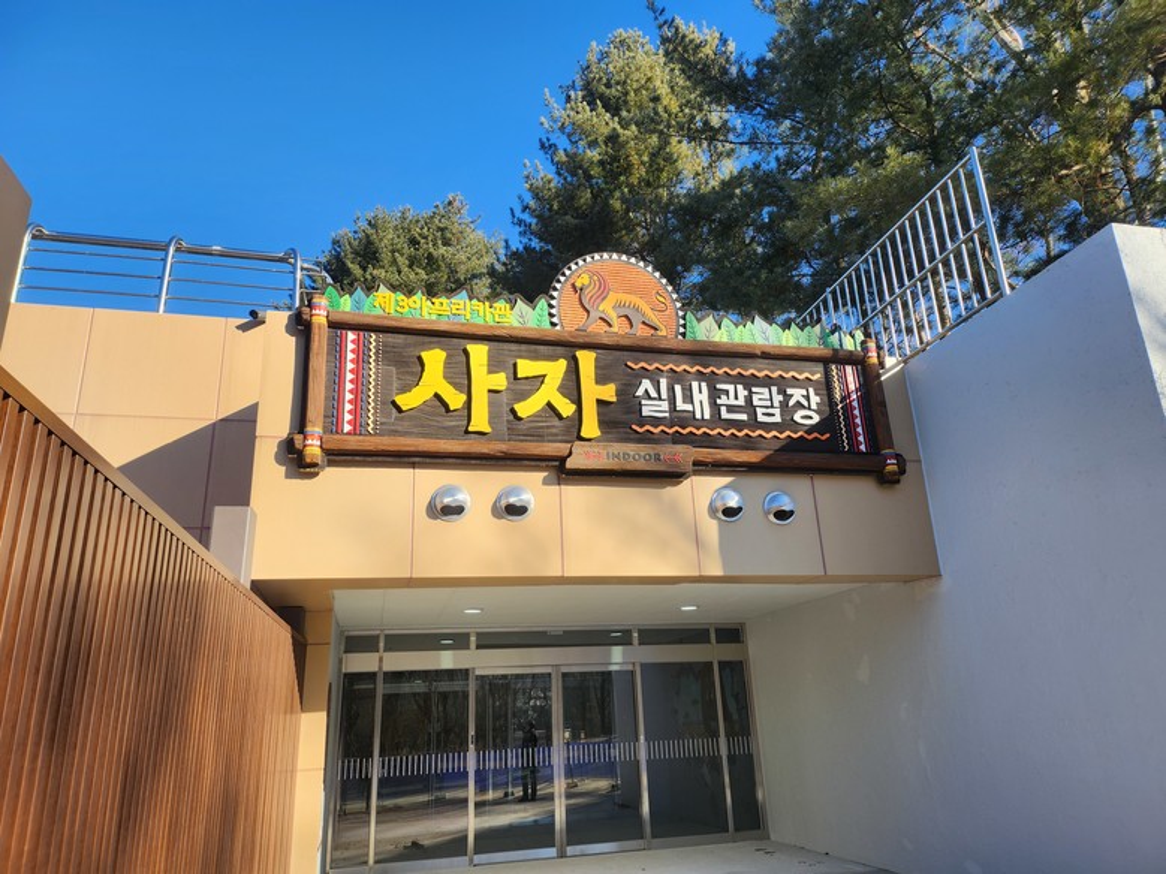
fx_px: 808
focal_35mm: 24
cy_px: 437
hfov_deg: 71.6
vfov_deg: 56.8
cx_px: 583
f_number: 1.8
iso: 50
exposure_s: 1/1714
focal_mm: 5
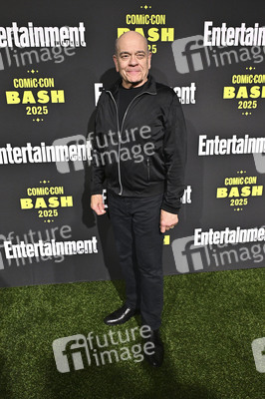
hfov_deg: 46.3
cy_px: 200
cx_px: 132
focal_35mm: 28
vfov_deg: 65.5
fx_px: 310
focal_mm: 28
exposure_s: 1/400
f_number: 4.5
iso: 2000
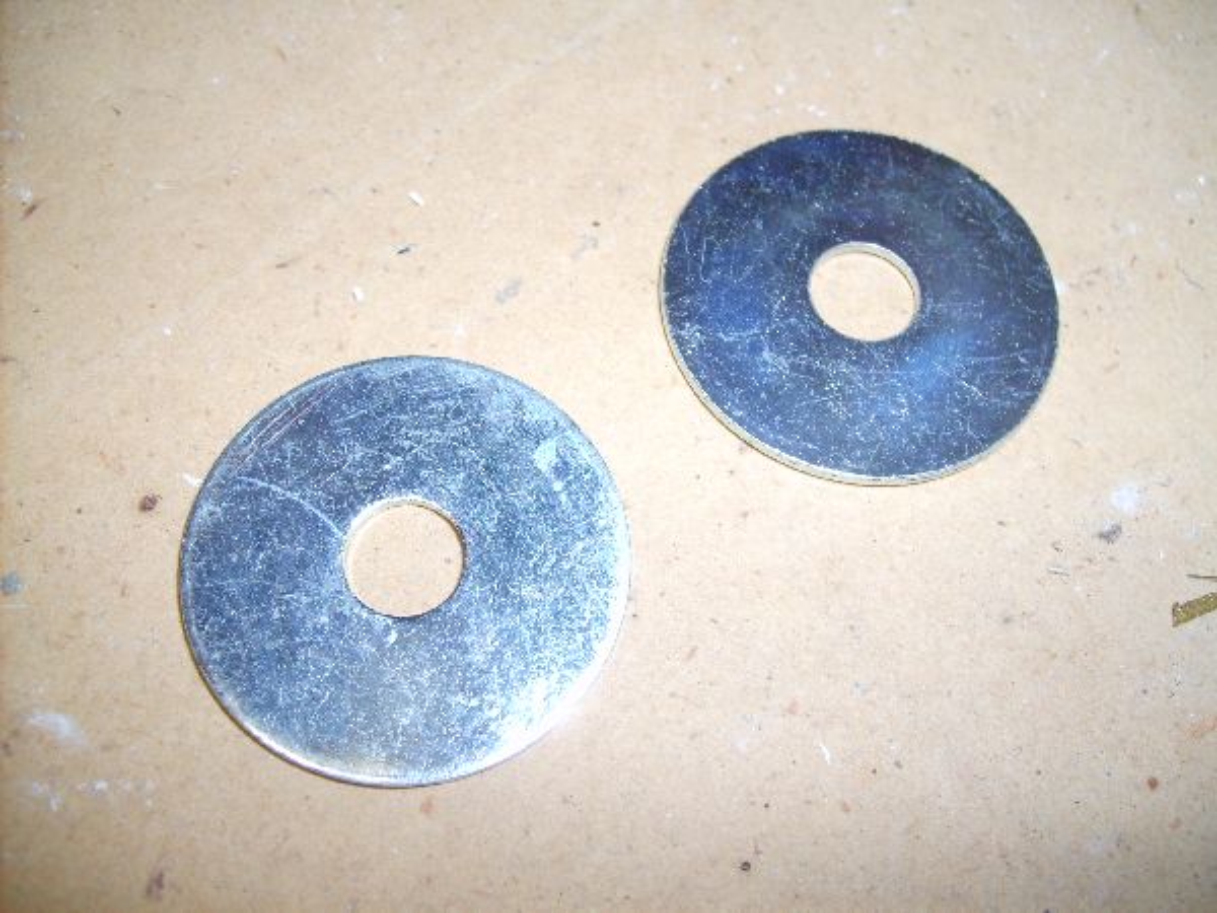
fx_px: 1231
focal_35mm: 35
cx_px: 608
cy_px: 456
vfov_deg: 40.7
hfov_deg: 52.6
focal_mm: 5.8
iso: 100
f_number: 2.8
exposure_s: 1/45
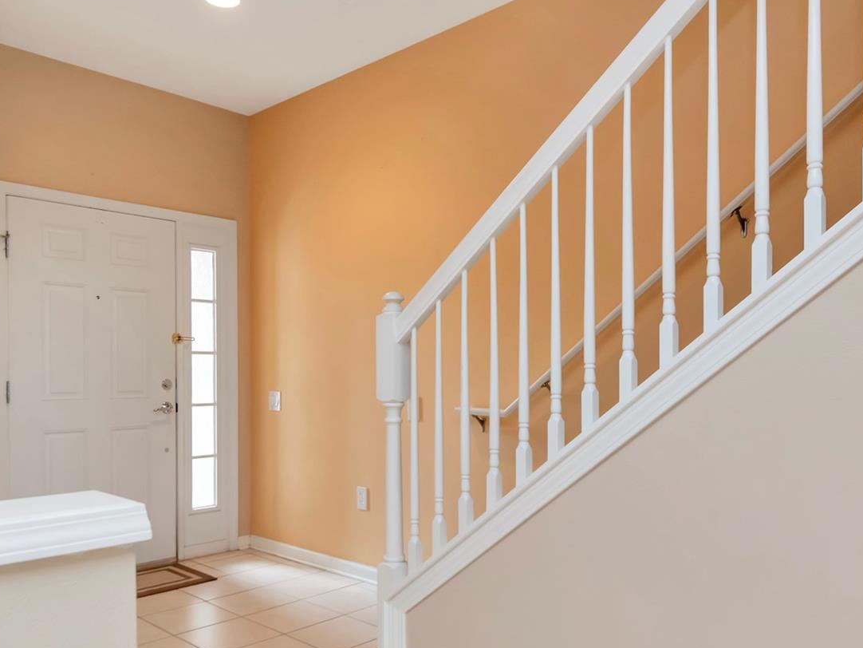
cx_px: 434
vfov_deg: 49.9
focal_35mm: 28
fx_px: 691
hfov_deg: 64.0
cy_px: 387
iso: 1000
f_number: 7.1
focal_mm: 13
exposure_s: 1/60
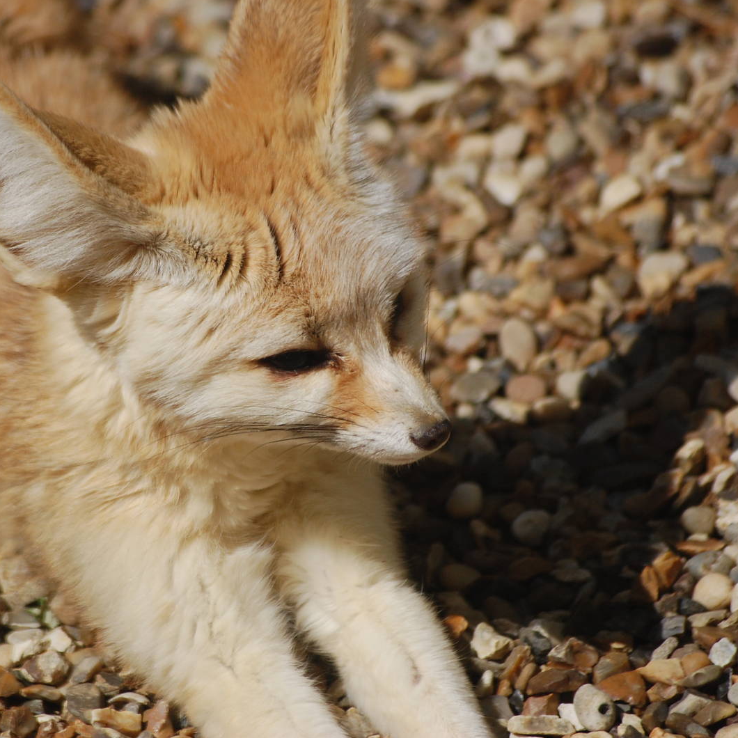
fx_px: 8346
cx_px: 253
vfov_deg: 5.1
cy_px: 368
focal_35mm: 346
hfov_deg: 5.1
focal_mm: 180
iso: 400
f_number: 5.6
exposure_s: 1/2000
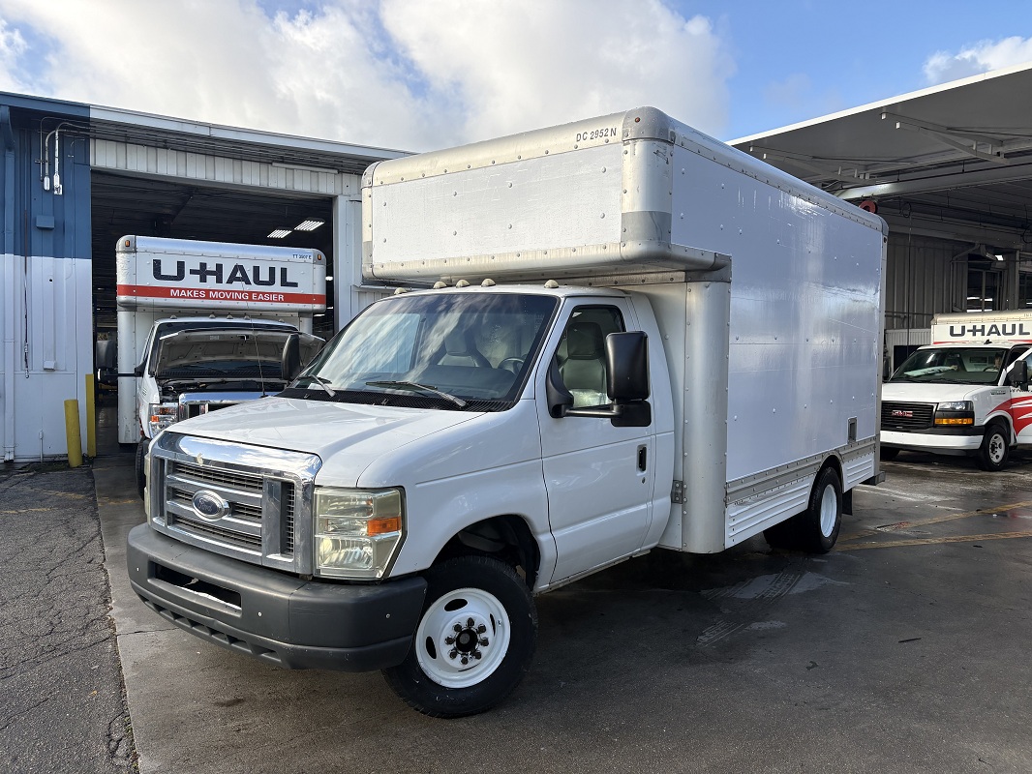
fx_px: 775
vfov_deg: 53.1
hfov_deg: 67.3
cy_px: 387
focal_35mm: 26
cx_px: 516
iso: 50
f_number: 1.6
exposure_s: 1/1287
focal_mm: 5.96
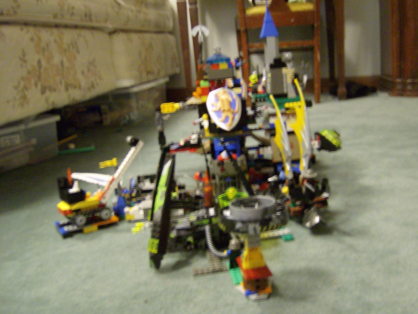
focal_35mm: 37
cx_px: 214
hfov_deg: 50.1
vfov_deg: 38.7
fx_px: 447
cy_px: 158
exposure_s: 1/4.07
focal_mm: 6
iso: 400
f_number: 2.8
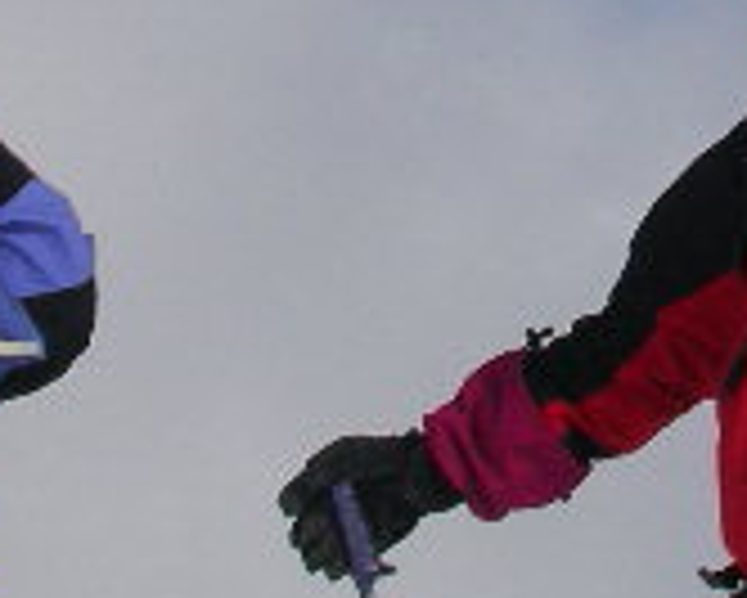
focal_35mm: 139
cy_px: 162
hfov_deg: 13.9
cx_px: 369
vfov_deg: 11.1
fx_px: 3075
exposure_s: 1/1000
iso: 64
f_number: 6.9
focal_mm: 5.7
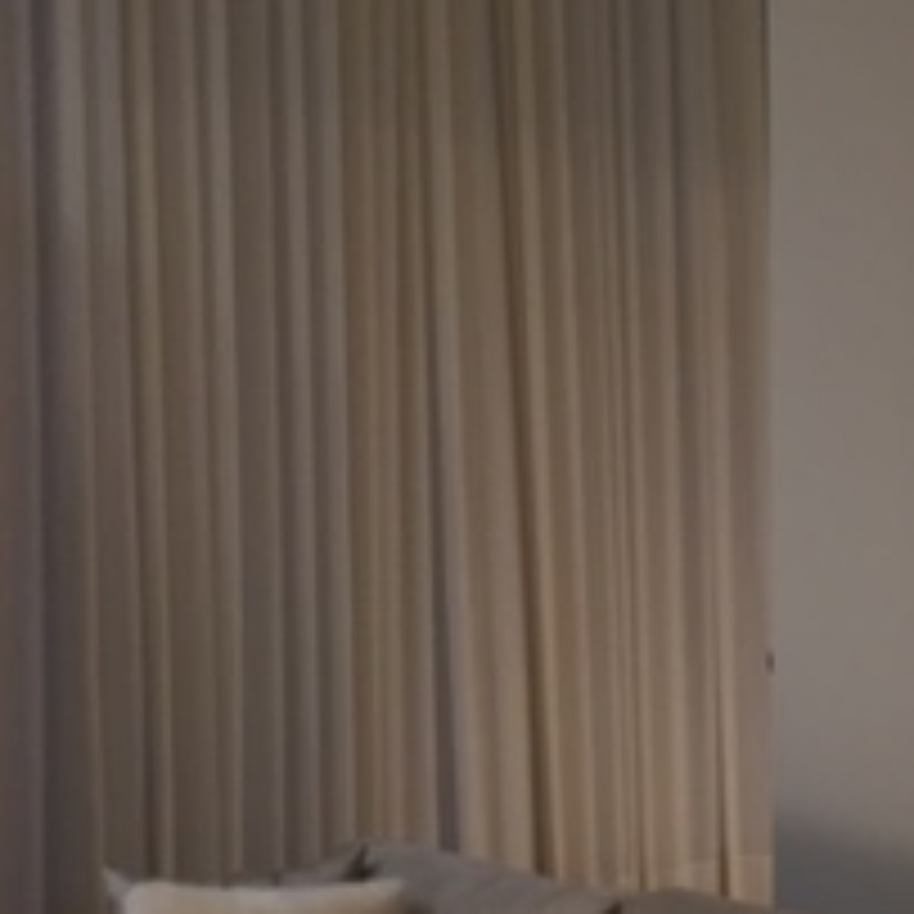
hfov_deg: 18.7
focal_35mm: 81
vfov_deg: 20.9
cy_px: 819
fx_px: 2420
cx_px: 1396
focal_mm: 4.15
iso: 80
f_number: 2.2
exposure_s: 1/30
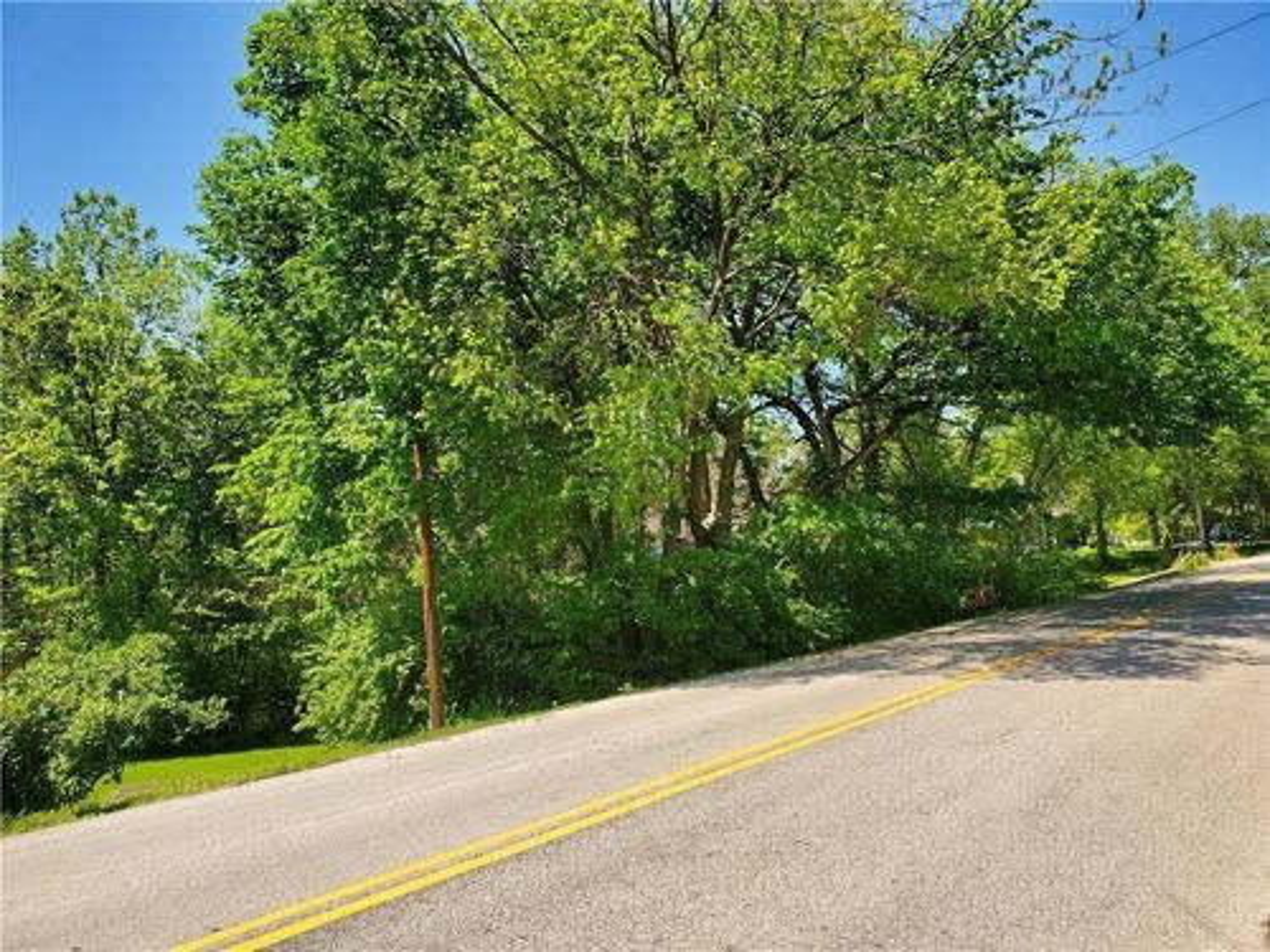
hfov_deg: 67.3
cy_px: 476
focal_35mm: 26
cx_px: 635
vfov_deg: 53.1
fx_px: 954
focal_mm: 4.3
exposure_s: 1/802
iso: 50
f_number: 2.4
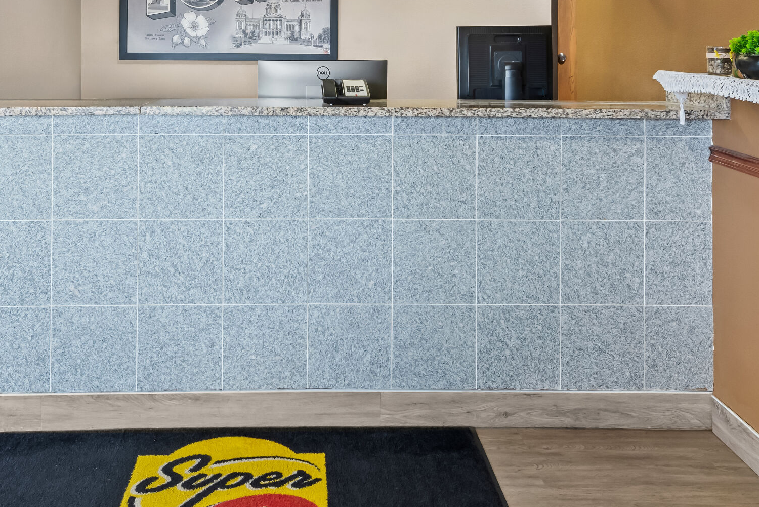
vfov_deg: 40.3
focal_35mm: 32
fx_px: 675
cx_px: 483
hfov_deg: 57.8
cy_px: 147
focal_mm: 16
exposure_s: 1
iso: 200
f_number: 9
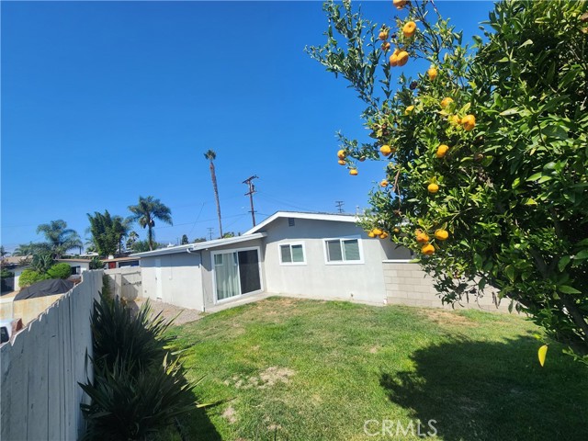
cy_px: 220
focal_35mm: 13
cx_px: 294
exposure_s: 1/1723
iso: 50
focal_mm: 2.2
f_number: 2.2
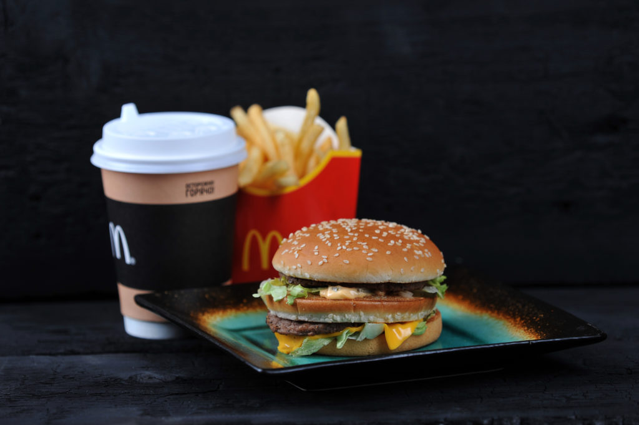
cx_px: 320
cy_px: 212
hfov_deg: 10.3
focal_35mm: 200
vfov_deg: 6.9
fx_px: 3547
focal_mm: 200
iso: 200
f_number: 5.6
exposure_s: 1/160
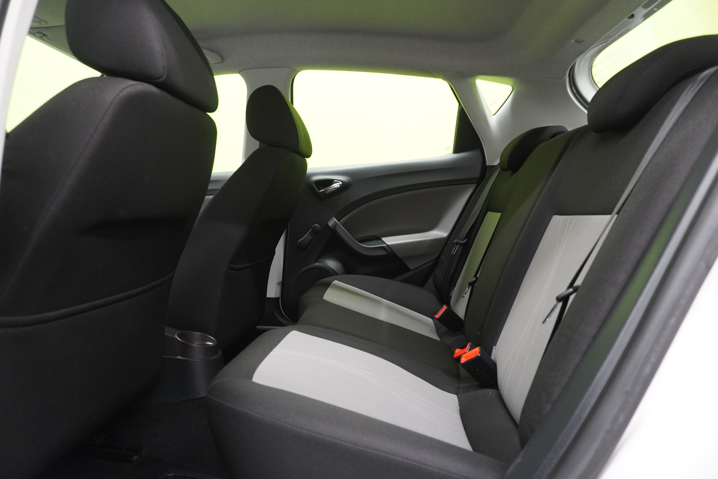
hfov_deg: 73.7
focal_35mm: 24
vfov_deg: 53.1
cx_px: 359
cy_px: 240
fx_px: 479
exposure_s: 1/30
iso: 1250
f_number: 3.5
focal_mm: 16
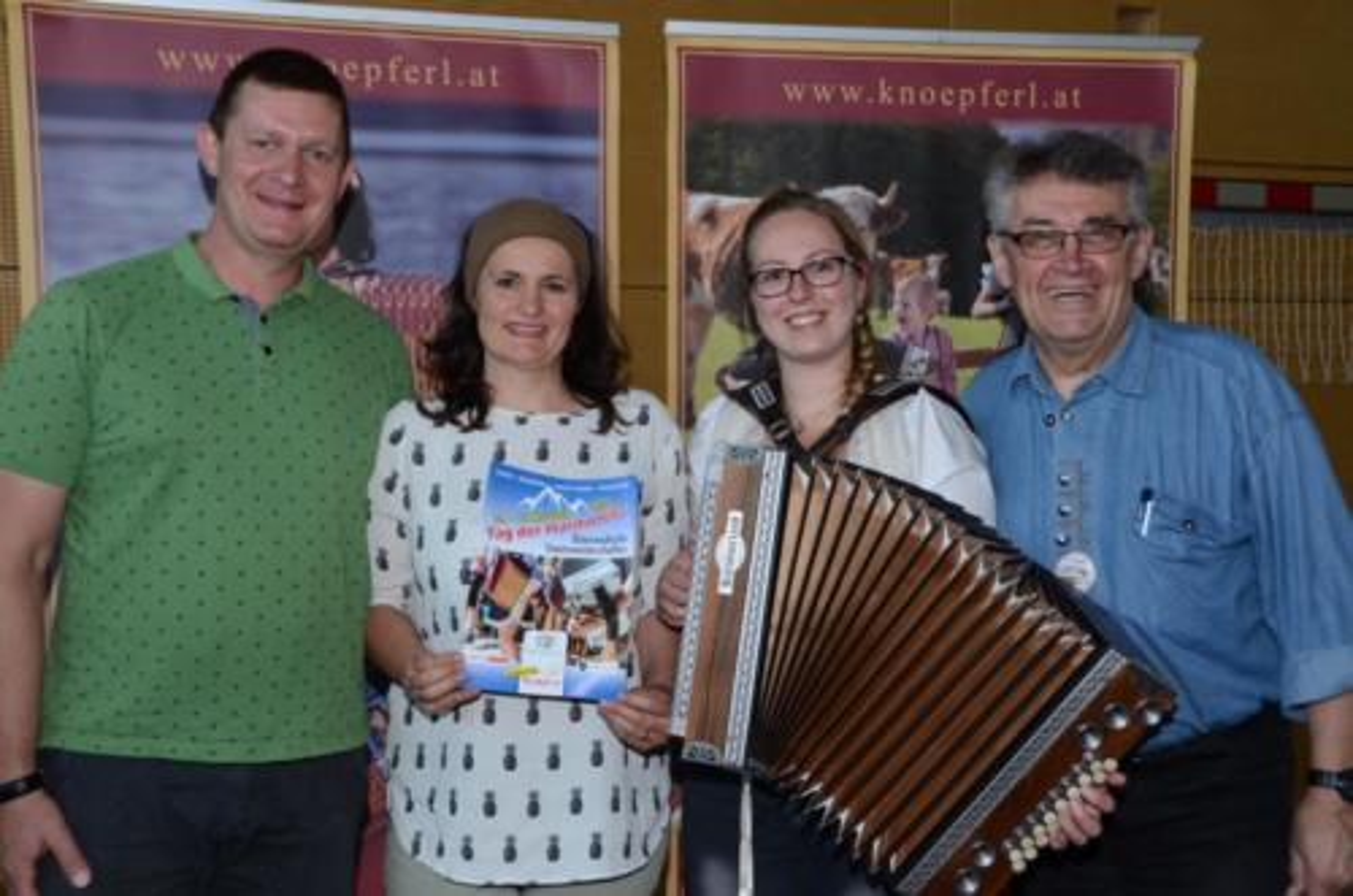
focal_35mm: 48
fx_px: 1800
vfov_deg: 27.9
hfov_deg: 41.2
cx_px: 676
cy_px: 448
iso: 320
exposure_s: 1/60
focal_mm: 32
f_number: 5.6
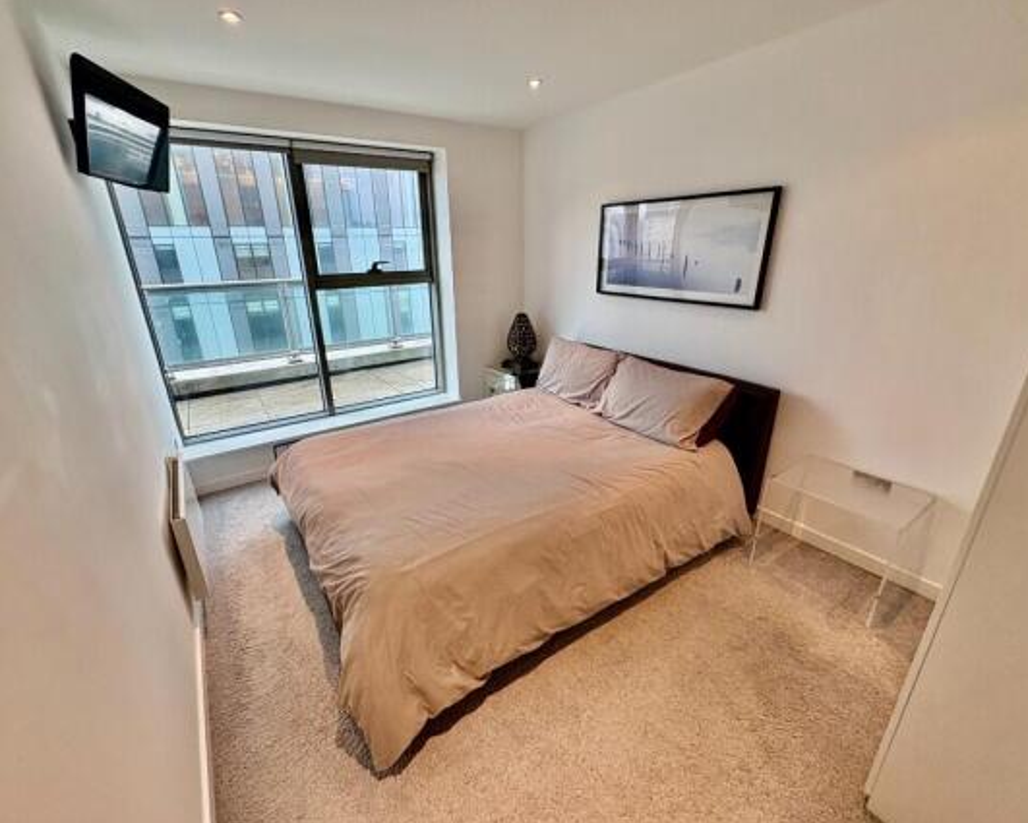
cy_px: 415
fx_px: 456
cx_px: 500
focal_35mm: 15
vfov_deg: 84.1
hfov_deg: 96.8
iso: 80
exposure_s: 1/100
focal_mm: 2.22
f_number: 2.2
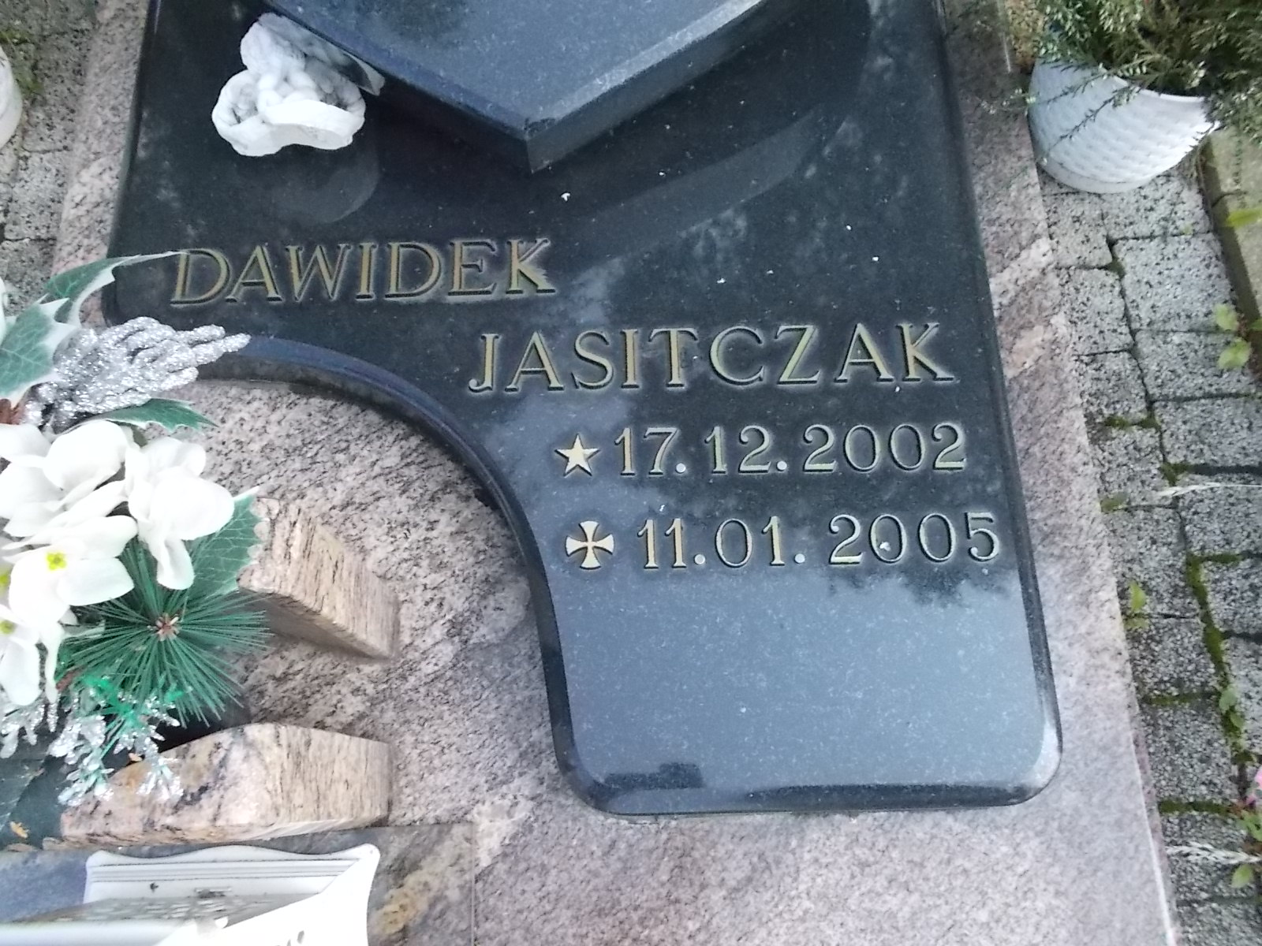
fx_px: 948
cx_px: 631
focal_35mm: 26
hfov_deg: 67.3
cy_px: 473
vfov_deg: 53.1
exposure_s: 1/100
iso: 400
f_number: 8
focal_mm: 4.6
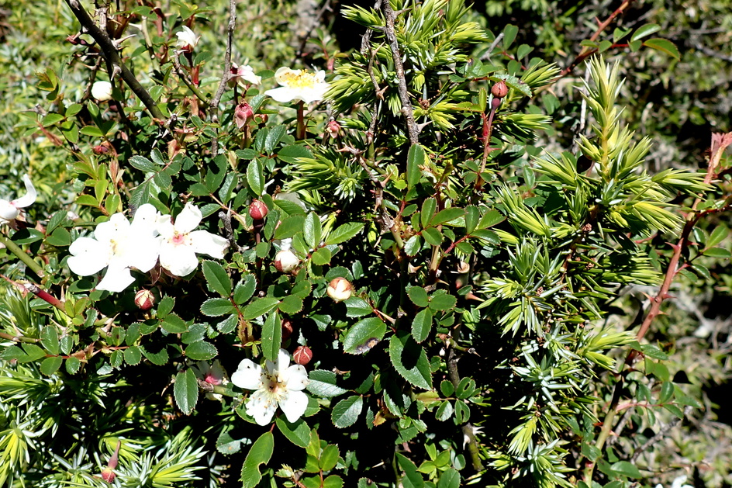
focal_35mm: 27
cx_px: 374
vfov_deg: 47.9
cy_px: 235
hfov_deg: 67.4
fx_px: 549
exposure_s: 1/125
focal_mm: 4.5
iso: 100
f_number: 8
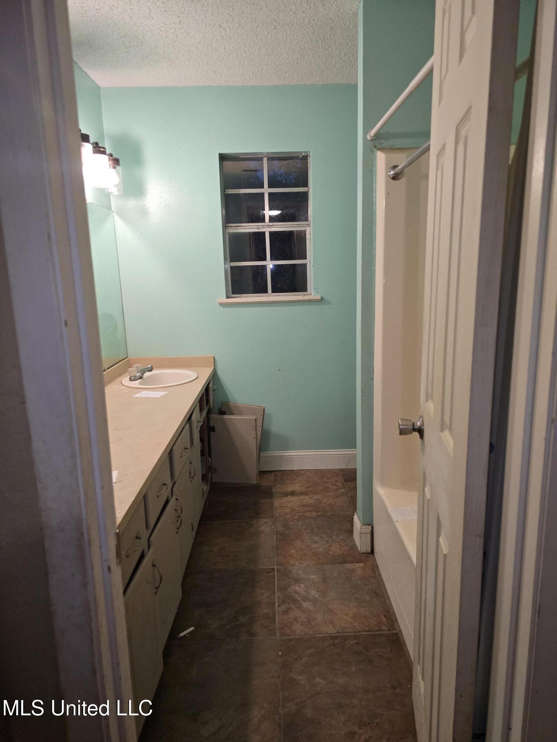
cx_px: 278
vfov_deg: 73.9
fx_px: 493
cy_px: 371
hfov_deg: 58.9
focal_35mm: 23
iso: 400
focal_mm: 6.3
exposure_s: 1/120
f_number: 1.7
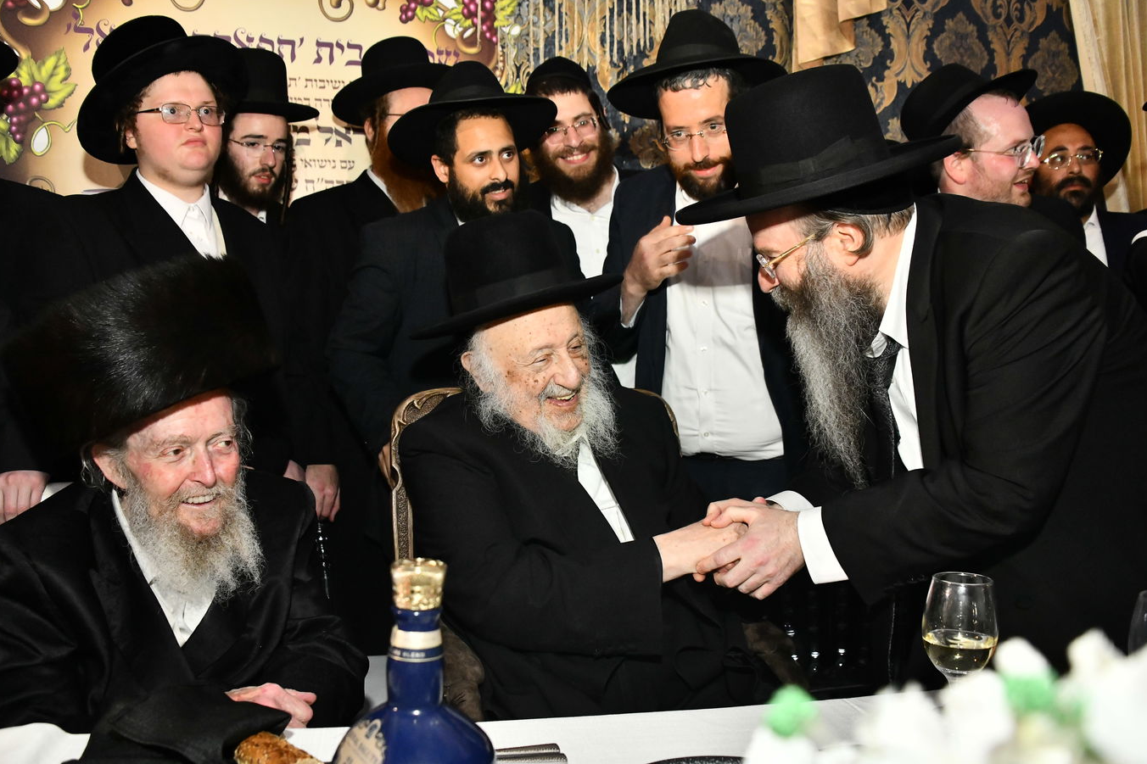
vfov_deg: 45.0
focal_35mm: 29
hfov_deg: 63.7
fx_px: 924
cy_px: 379
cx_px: 557
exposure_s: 1/200
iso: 3200
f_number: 5.6
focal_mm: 28
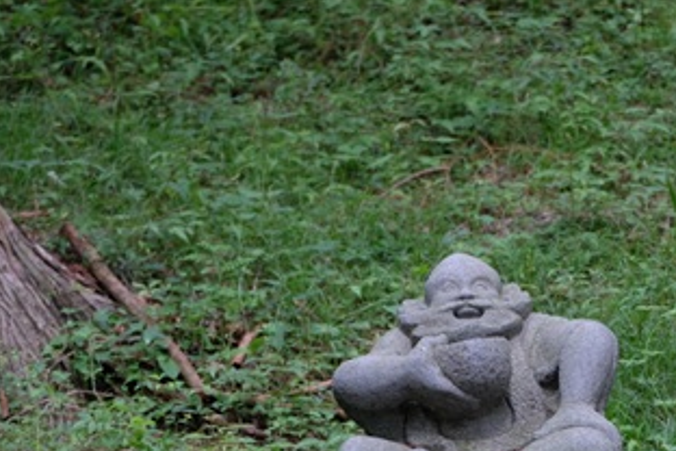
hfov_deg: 2.6
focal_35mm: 799
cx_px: 633
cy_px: 416
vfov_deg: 1.7
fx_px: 15002
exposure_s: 1/52
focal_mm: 261.2
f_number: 5
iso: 800
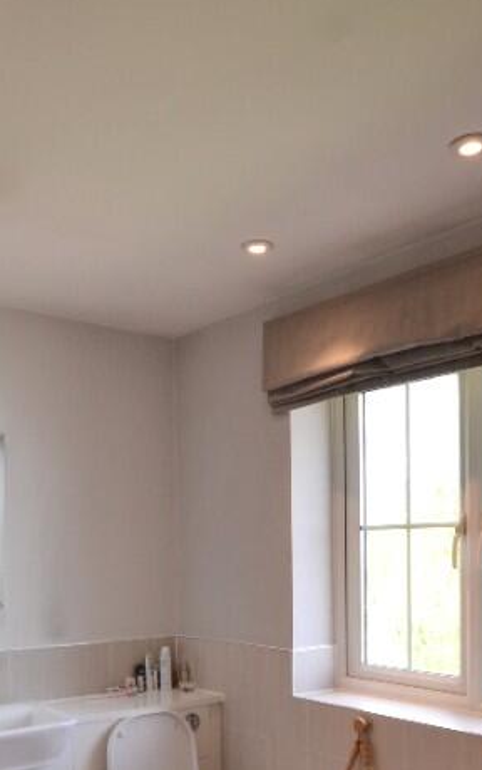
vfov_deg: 54.5
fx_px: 714
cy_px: 560
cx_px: 239
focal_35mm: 34
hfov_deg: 37.3
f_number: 5.6
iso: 360
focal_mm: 10
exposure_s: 1/60
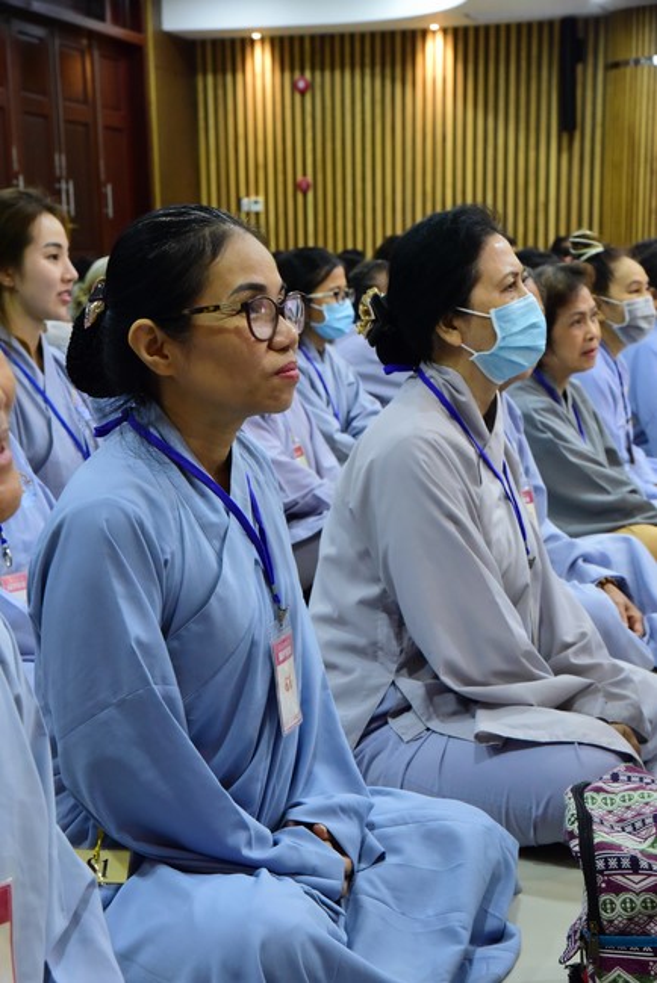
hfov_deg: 19.5
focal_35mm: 70
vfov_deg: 28.8
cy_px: 492
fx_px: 1914
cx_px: 328
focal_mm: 70
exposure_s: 1/25
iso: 8000
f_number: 11
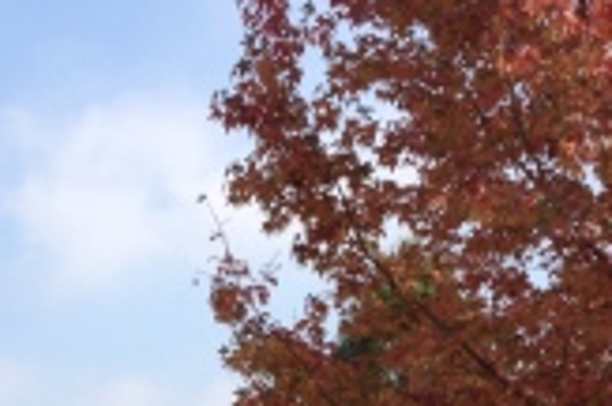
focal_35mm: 112
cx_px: 246
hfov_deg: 18.3
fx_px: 1900
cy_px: 613
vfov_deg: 11.6
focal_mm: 4.28
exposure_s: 1/1346
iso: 50
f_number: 2.4
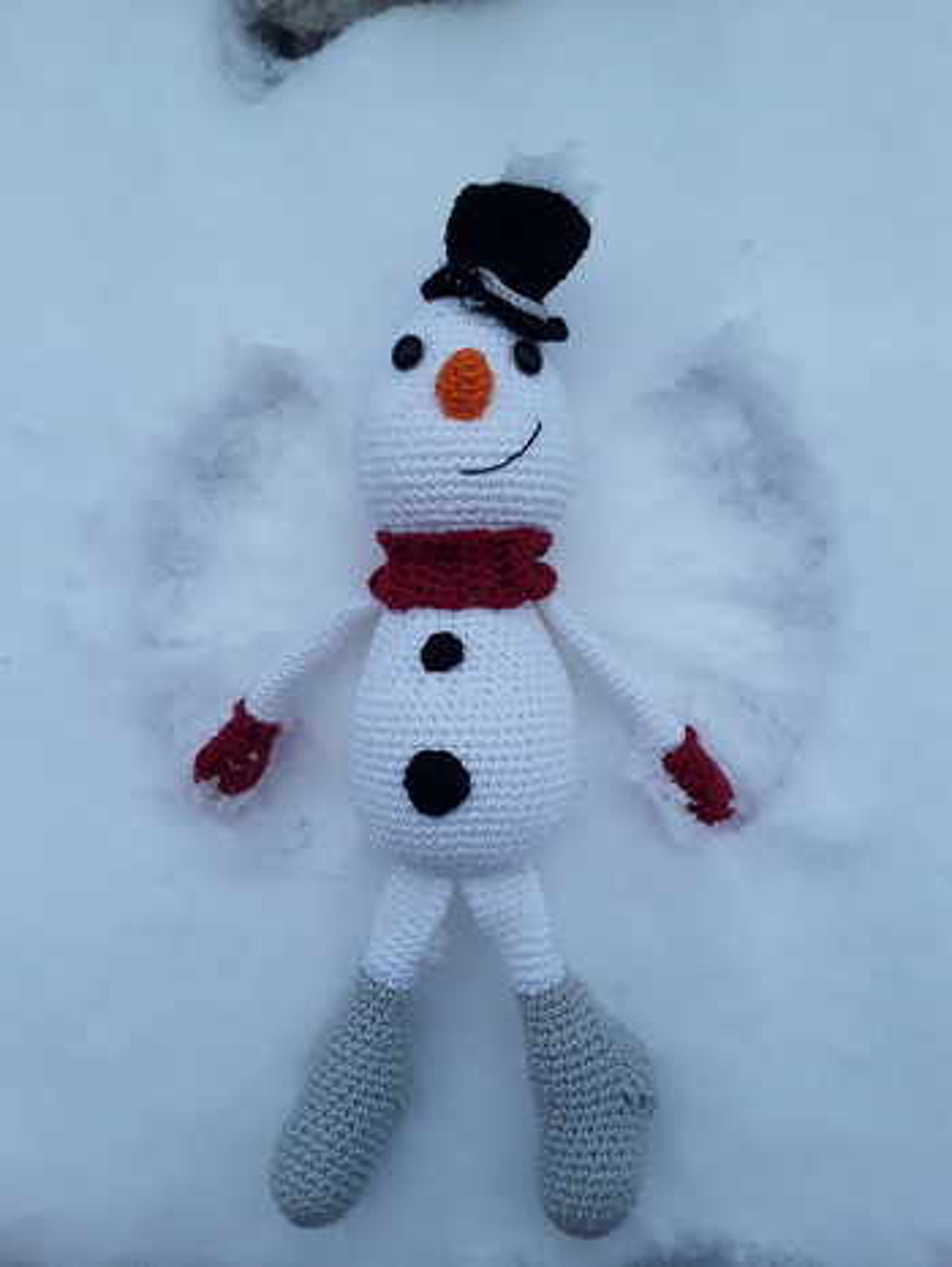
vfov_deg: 65.3
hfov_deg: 51.4
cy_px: 634
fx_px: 989
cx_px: 476
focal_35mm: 27
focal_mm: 2.91
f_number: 1.9
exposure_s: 1/238
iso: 40
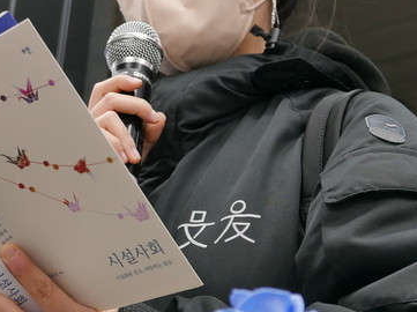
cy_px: 156
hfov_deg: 23.6
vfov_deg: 18.0
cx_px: 105
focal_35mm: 82
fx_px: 987
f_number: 2.2
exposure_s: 1/80
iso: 400
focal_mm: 14.4
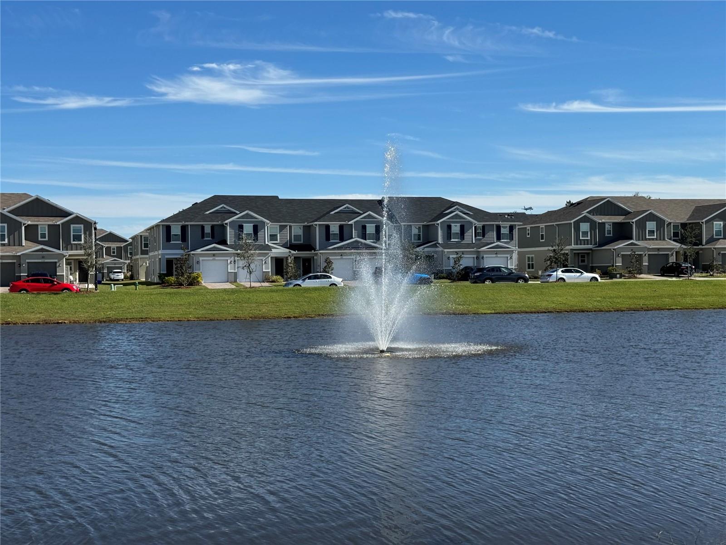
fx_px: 1007
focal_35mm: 48
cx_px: 363
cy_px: 272
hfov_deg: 39.7
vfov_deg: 30.3
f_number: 1.78
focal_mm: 6.86
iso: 64
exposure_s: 1/4975
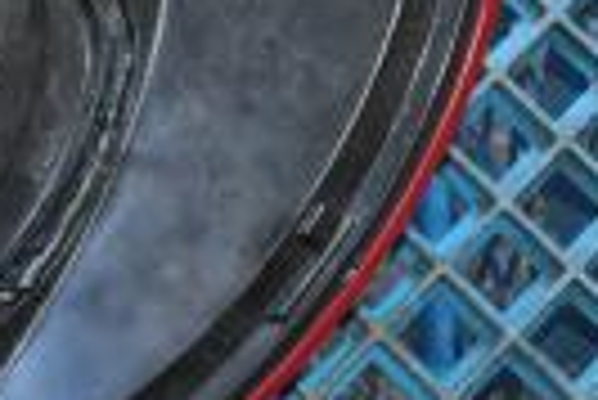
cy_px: -27
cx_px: -198
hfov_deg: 14.5
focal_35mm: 135
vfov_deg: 10.1
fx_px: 2245
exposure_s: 1/60
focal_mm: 24
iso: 800
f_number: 3.8
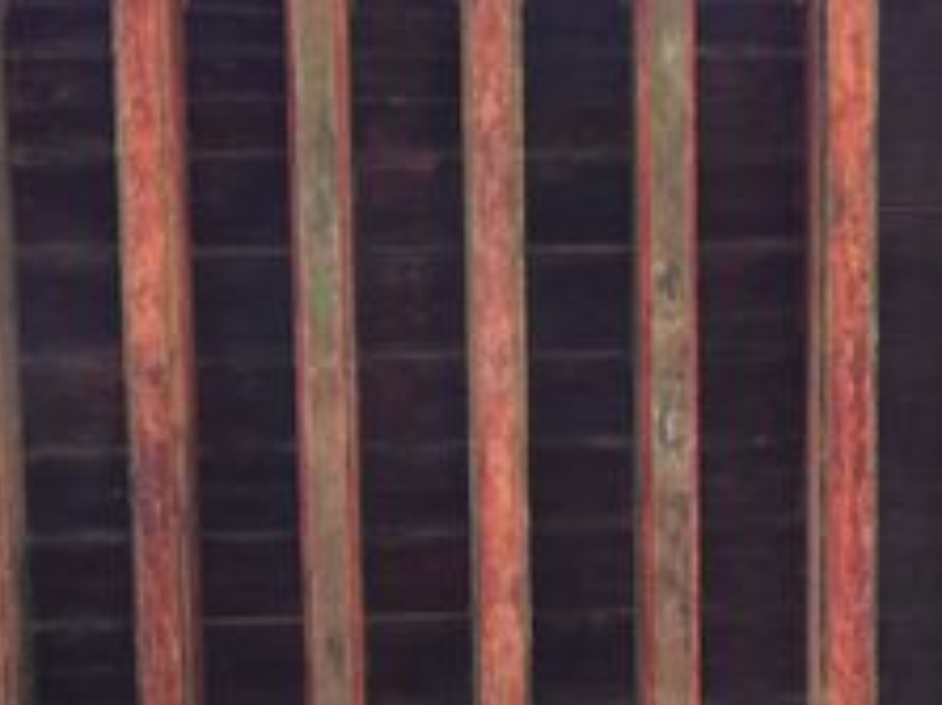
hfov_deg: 28.5
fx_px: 1849
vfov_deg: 21.5
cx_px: 596
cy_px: 460
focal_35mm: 68
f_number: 4
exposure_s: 1/60
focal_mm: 10
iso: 560
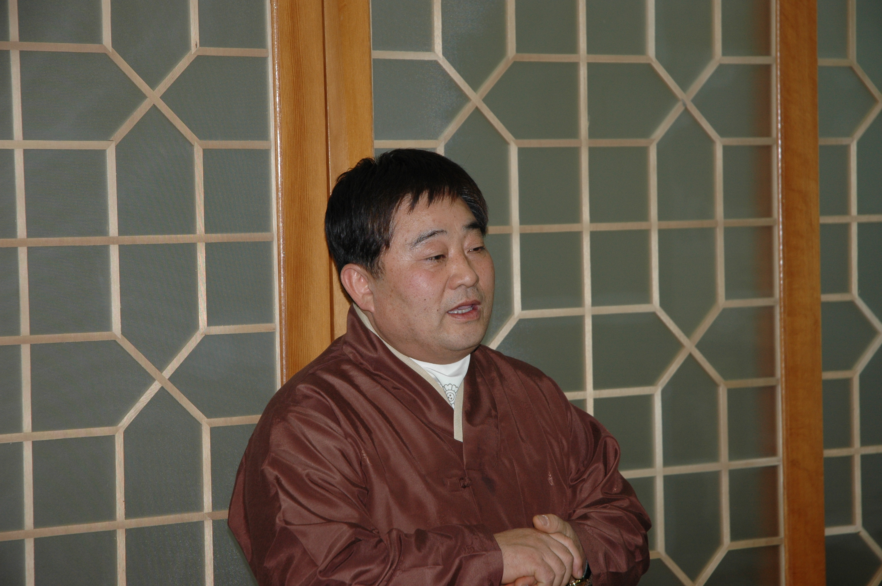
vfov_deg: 14.7
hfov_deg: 21.9
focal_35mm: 93
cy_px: 293
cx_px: 441
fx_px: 2276
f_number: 4.5
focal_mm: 62
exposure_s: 1/60
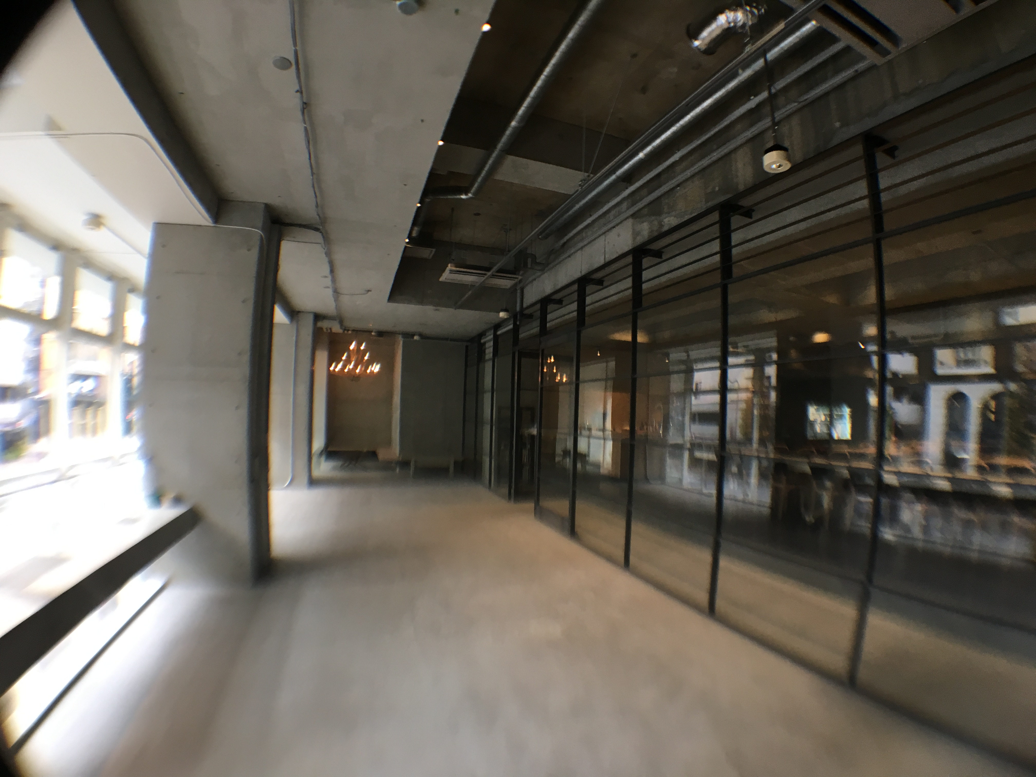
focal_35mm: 29
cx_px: 518
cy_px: 388
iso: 32
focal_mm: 4.15
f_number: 2.2
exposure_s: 1/30
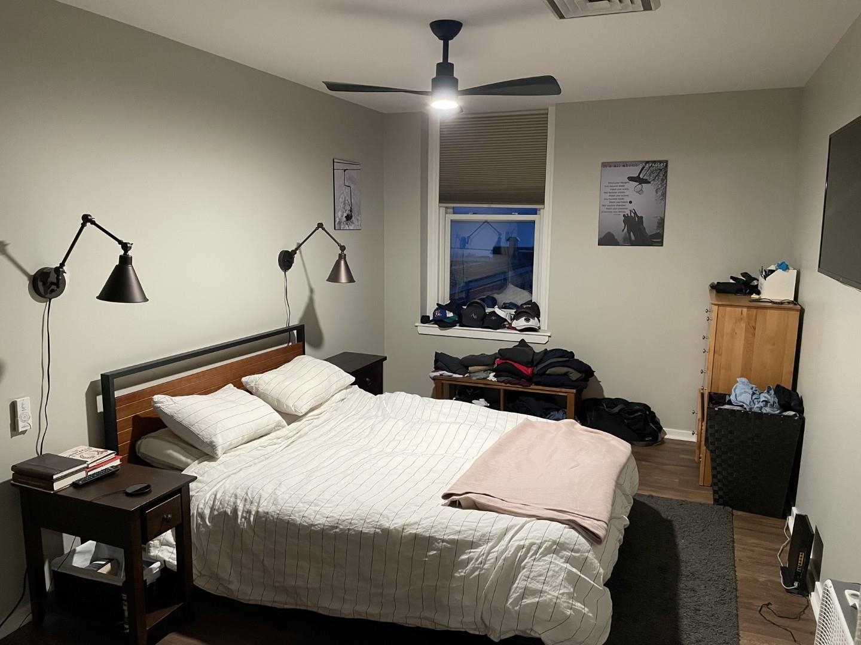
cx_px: 430
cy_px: 322
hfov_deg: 67.3
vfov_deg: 53.1
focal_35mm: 26
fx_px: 647
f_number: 1.6
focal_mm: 4.2
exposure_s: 1/60
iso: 400
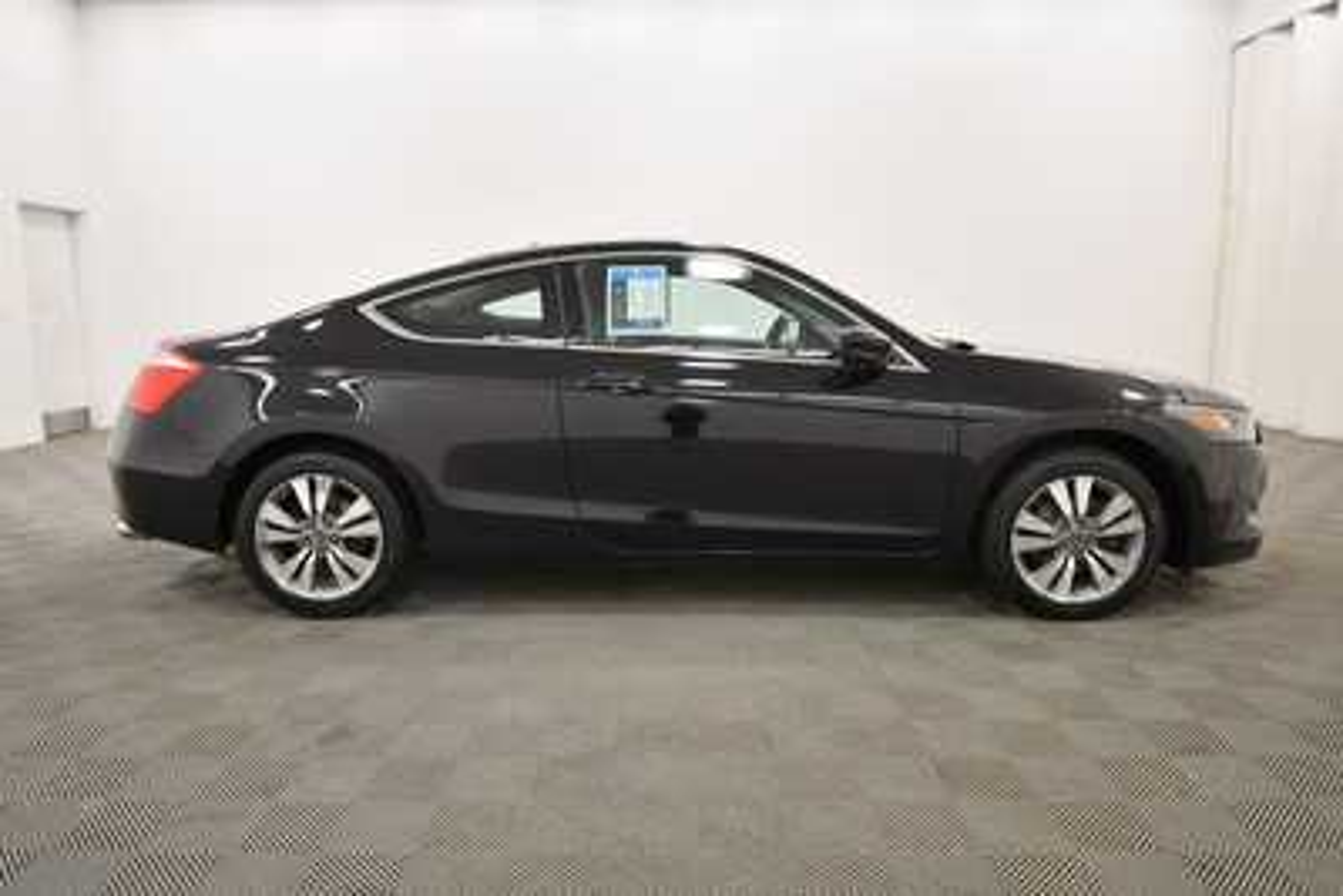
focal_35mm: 22
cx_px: 672
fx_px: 821
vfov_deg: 57.3
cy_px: 448
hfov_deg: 78.6
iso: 800
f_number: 5.3
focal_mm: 15
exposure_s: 1/125
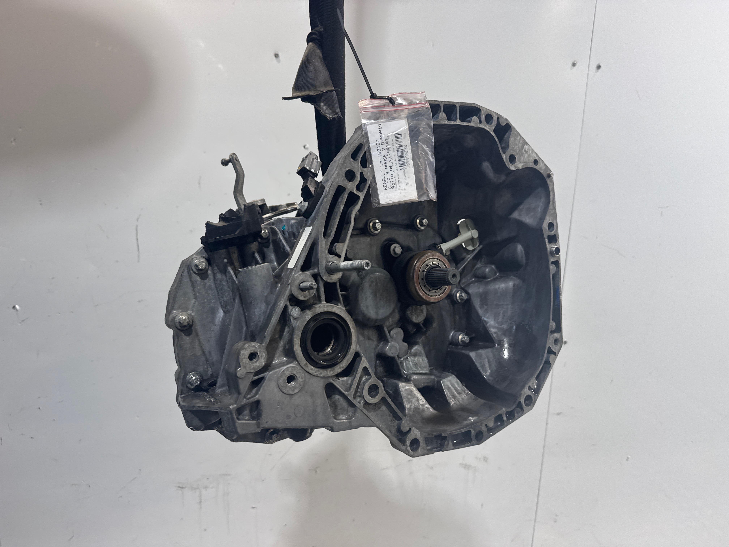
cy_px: 274
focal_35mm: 24
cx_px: 364
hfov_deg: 71.6
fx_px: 505
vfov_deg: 56.8
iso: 80
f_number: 1.78
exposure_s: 1/100
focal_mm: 6.76
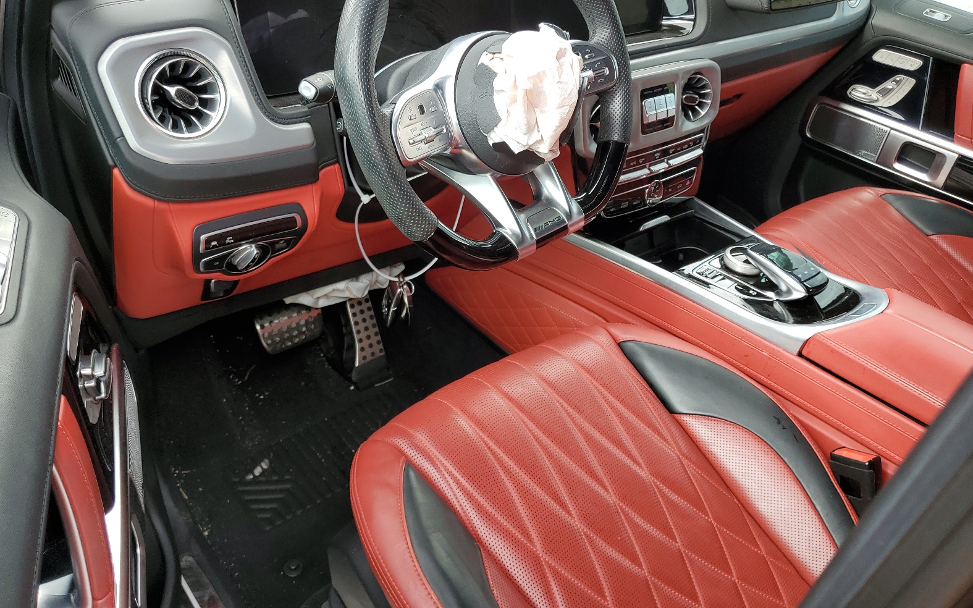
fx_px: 742
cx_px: 482
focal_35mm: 28
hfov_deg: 66.5
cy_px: 264
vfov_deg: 44.4
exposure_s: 1/159
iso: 50
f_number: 1.5
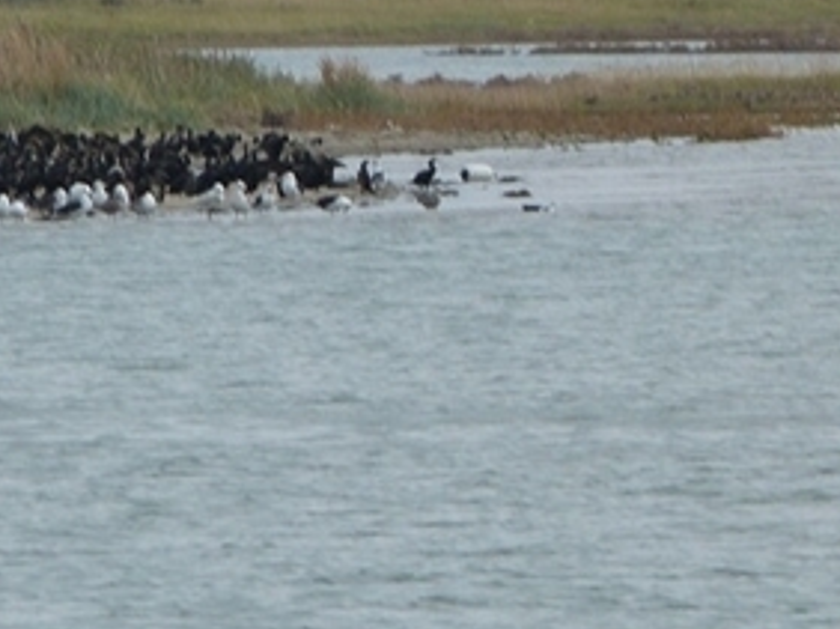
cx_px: 325
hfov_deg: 1.3
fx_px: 36635
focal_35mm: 1511
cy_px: 80
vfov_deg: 1.0
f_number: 5.6
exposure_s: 1/400
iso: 80
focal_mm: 108
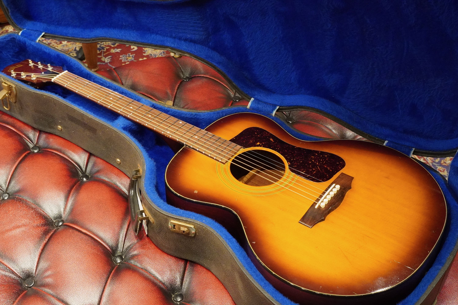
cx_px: 229
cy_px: 152
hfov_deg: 37.9
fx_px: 668
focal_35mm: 52
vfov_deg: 25.8
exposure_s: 1/40
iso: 6400
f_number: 11
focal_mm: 35
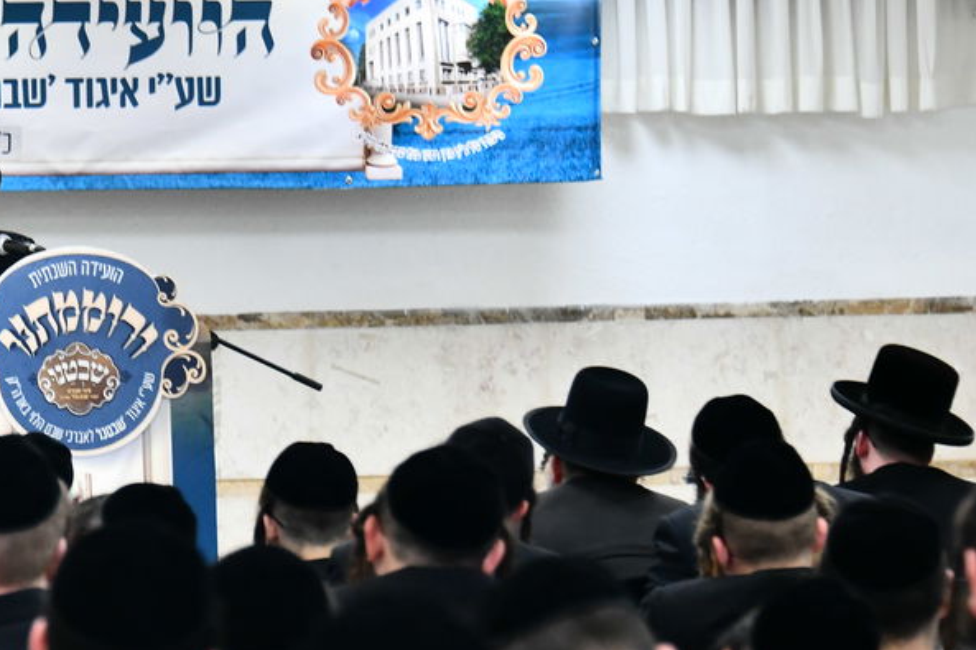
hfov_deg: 7.1
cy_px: 452
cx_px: 0
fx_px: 7805
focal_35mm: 288
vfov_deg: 4.8
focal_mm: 122
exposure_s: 1/125
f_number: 5.6
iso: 2000
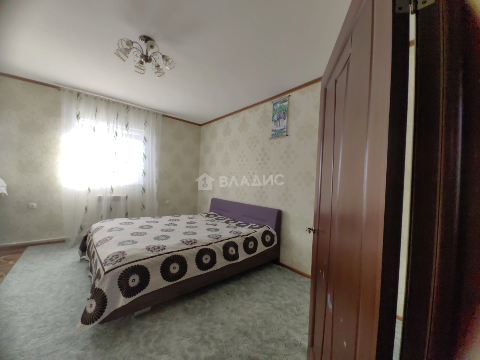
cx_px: 240
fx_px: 180
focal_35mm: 13
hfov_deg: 106.2
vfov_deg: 89.9
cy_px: 180
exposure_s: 1/121
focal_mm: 1.76
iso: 50
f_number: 2.2
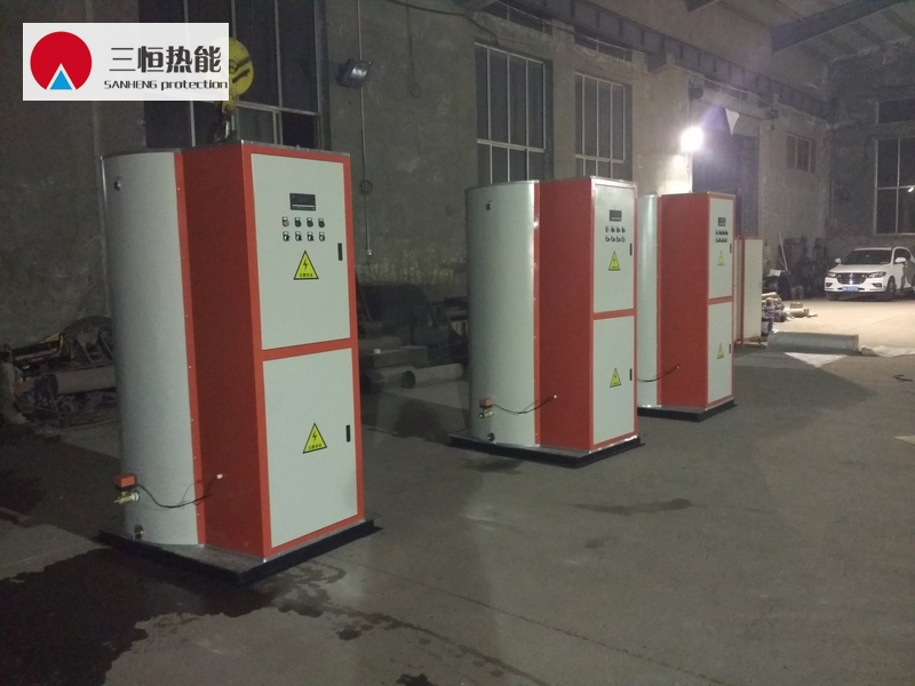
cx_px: 458
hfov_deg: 60.0
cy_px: 343
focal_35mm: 30
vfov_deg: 46.8
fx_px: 793
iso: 1697
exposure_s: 1/14
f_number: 2
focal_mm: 4.12
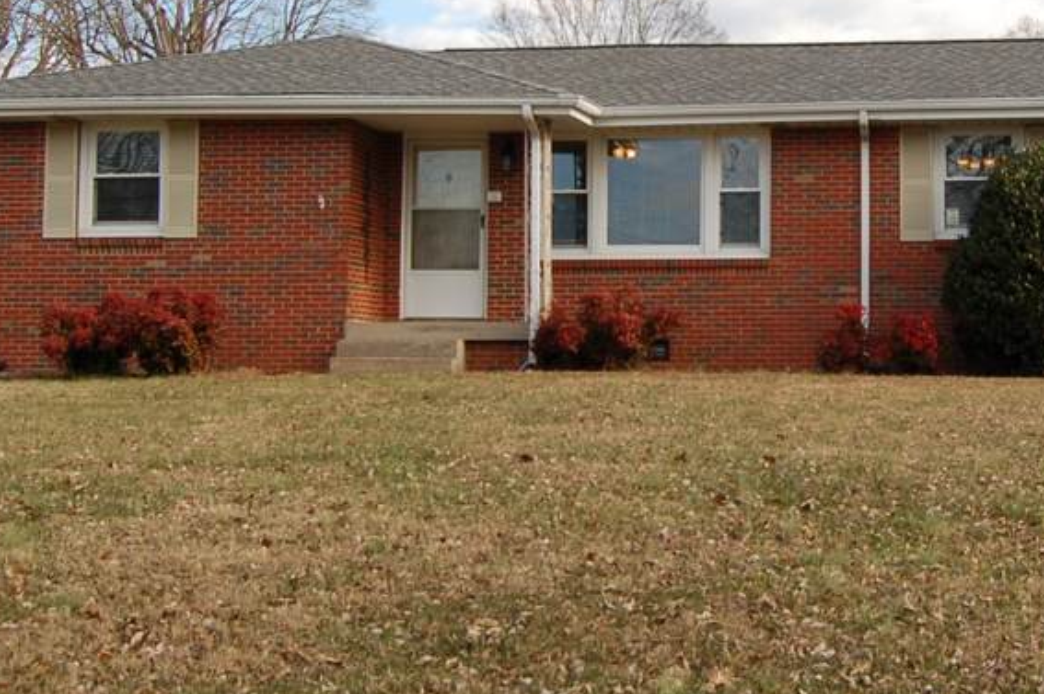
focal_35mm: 61
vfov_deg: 22.1
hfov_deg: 32.2
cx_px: 805
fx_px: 1767
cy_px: 198
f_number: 8
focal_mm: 18
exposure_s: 1/250
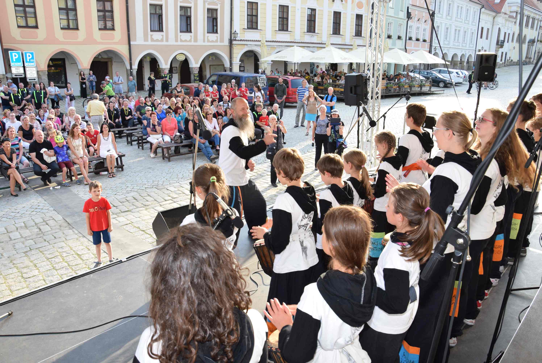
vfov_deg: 48.0
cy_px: 182
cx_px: 271
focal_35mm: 27
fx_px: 407
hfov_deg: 67.3
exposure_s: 1/160
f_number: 7.1
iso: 400
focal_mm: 18
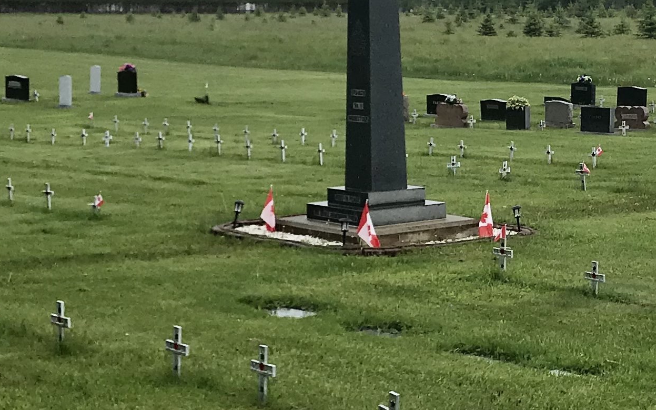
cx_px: 532
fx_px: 1716
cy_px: 145
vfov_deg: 13.6
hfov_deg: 21.4
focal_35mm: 96
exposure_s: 1/1182
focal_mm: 3.99
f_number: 1.8
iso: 20
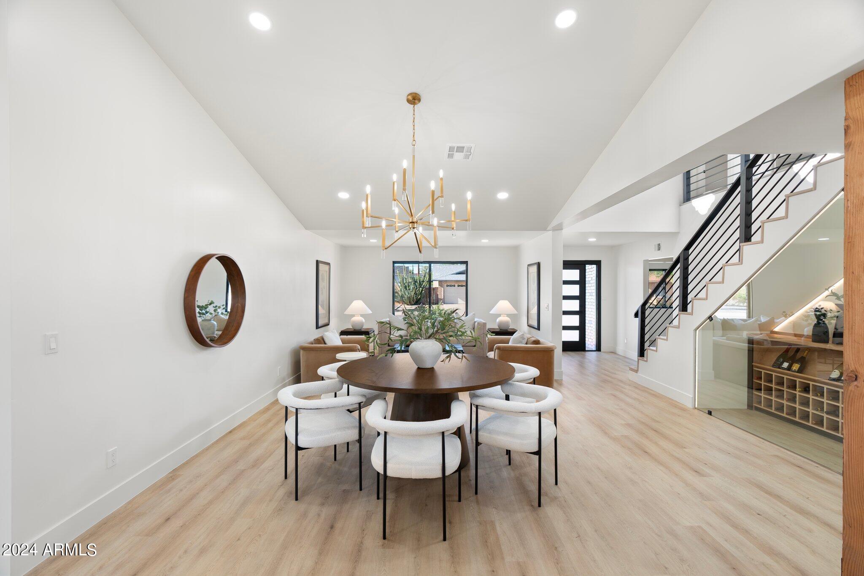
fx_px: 384
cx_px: 432
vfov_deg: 73.7
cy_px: 288
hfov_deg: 96.7
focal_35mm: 16
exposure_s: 1/8
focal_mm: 16
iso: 160
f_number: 2.8
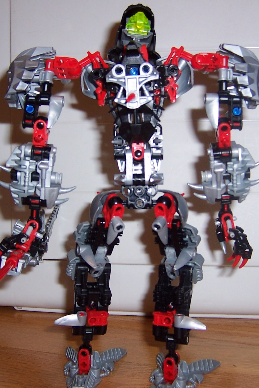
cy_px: 193
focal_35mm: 46
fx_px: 496
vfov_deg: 42.7
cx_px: 133
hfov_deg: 29.2
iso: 80
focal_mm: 5.5
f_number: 2.8
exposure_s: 1/60
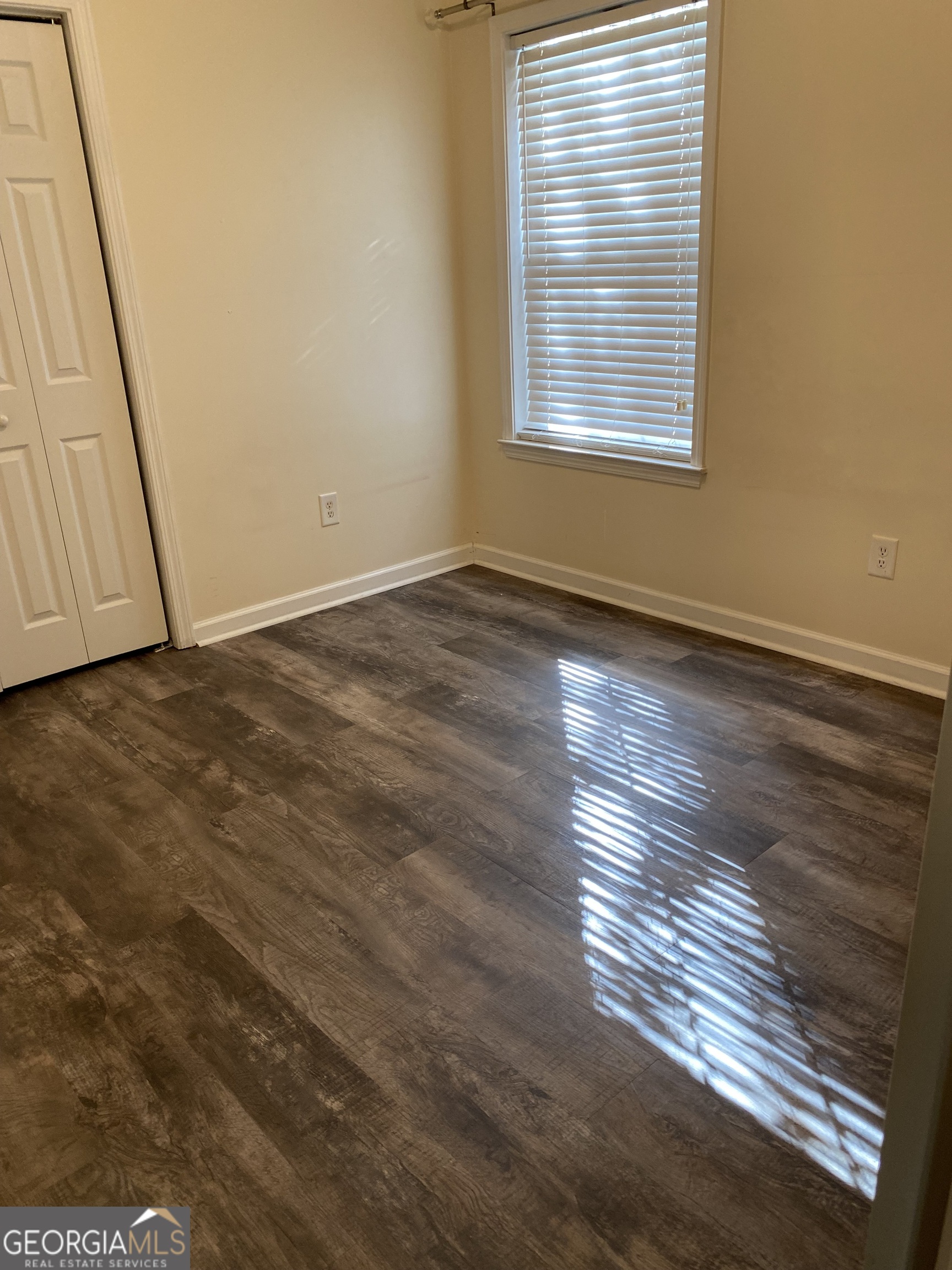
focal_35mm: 26
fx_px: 953
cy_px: 635
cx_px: 476
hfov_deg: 53.1
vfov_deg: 67.3
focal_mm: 4.25
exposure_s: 1/60
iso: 125
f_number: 1.8
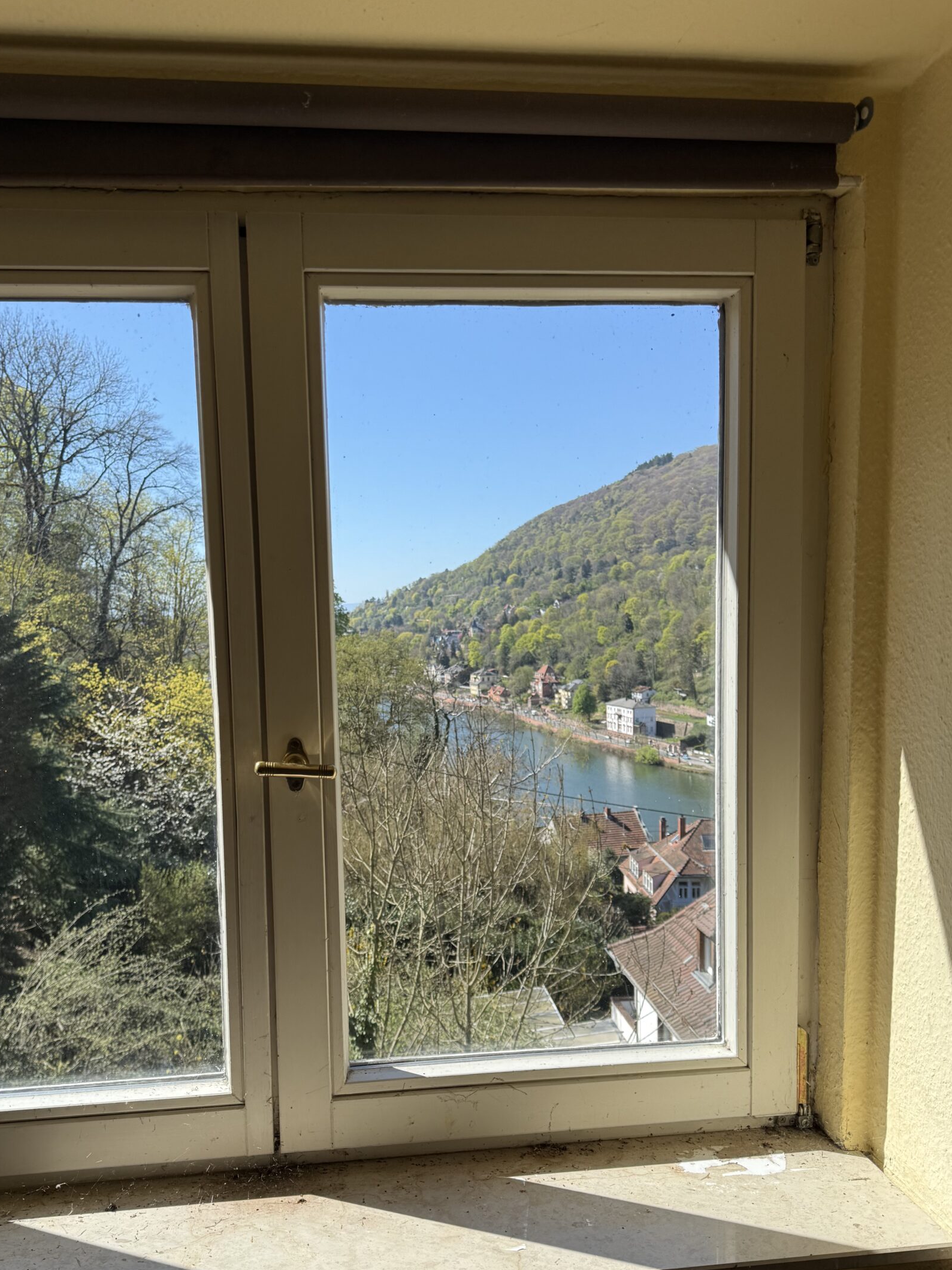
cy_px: 696
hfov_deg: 48.0
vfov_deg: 61.5
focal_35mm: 29
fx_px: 1064
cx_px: 397
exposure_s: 1/2053
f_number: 1.78
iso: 80
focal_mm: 6.76
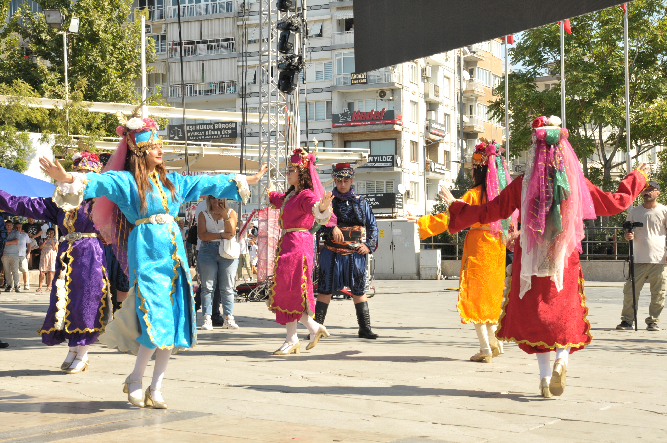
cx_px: 334
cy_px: 222
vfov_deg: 20.6
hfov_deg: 30.5
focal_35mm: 66
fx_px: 1221
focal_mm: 44
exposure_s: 1/320
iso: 400
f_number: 9
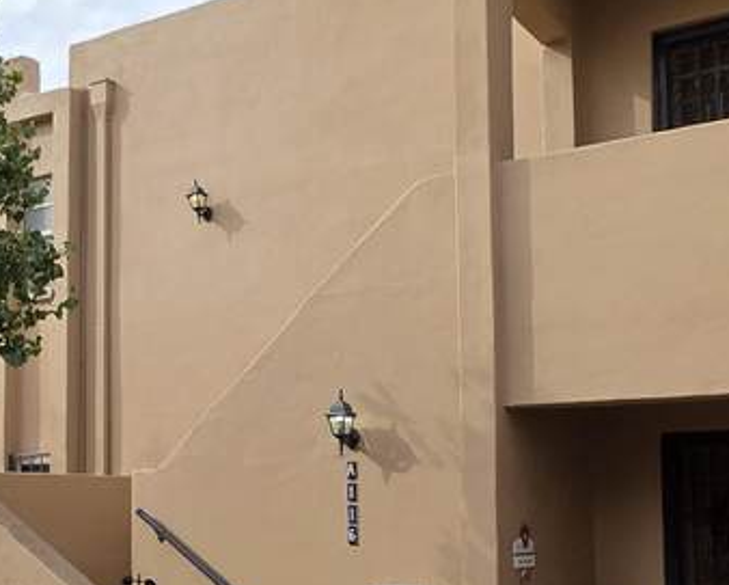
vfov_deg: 31.0
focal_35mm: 48
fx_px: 1037
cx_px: 261
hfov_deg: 38.4
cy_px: 438
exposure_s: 1/1819
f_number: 1.9
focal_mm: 2.2
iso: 40
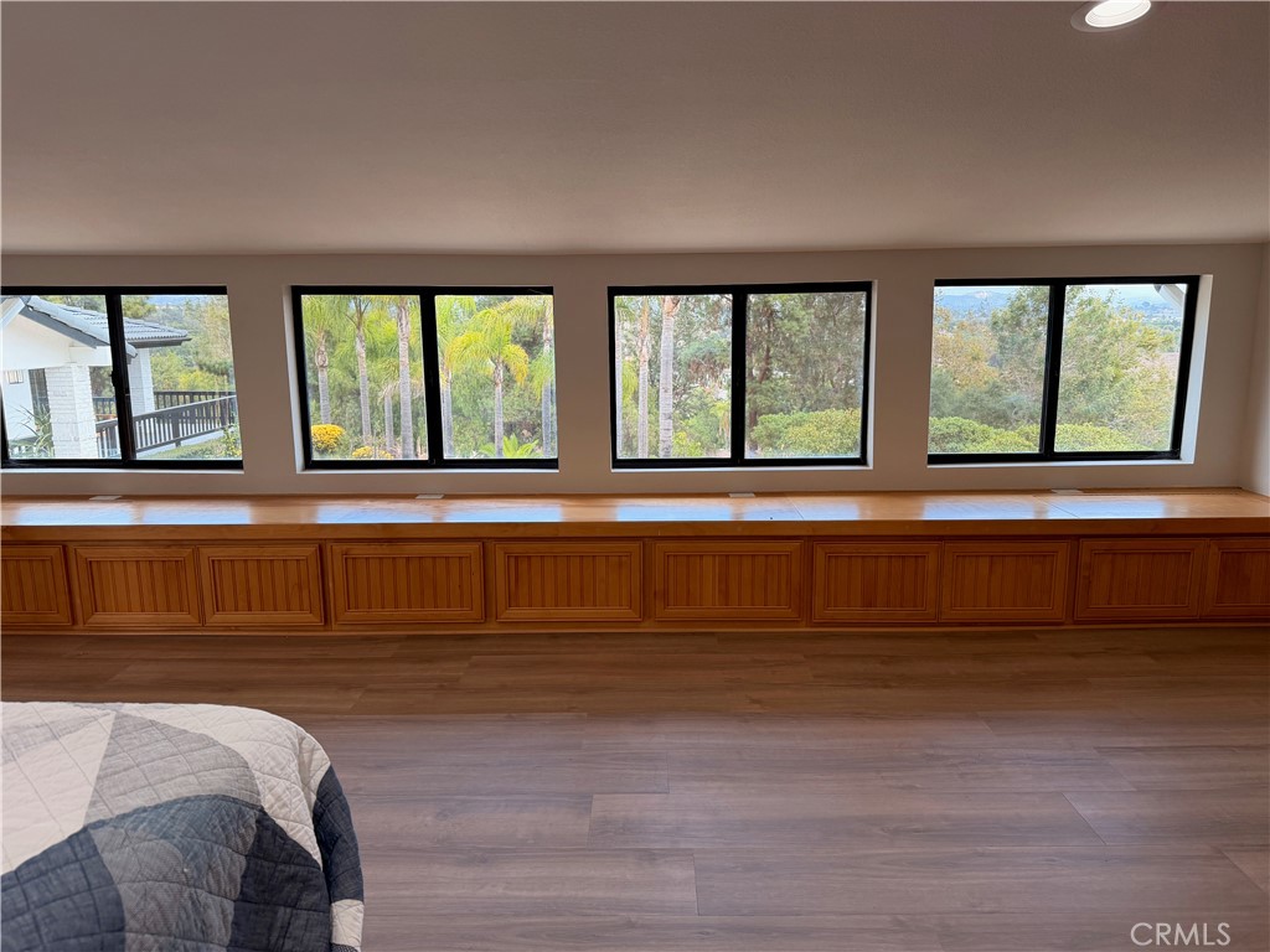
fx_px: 881
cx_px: 635
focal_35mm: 24
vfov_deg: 56.8
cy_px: 476
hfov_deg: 71.6
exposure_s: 1/148
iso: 125
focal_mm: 6.76
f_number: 1.78
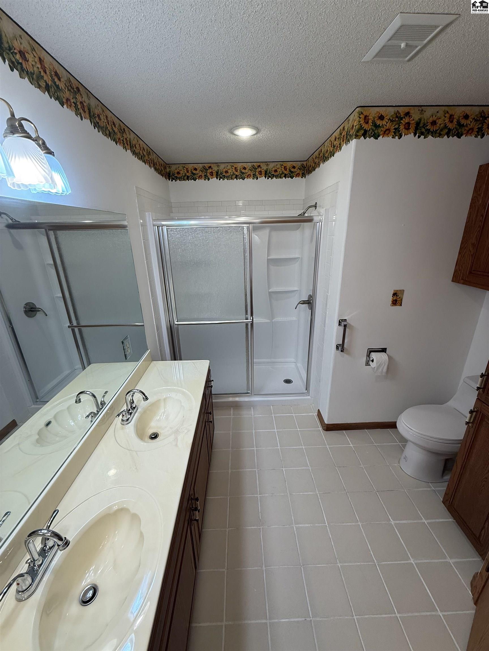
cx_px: 244
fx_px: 264
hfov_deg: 85.7
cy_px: 326
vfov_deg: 102.1
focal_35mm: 14
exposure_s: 1/120
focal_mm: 2.22
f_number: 2.2
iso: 100
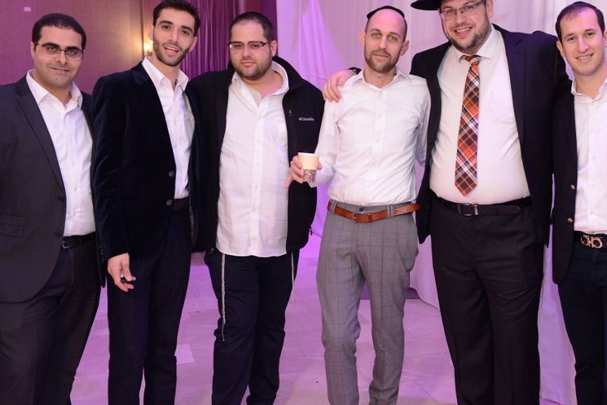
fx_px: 742
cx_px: 391
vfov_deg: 30.5
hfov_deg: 44.0
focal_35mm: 44
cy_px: 176
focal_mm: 32
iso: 2000
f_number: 4
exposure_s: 1/40
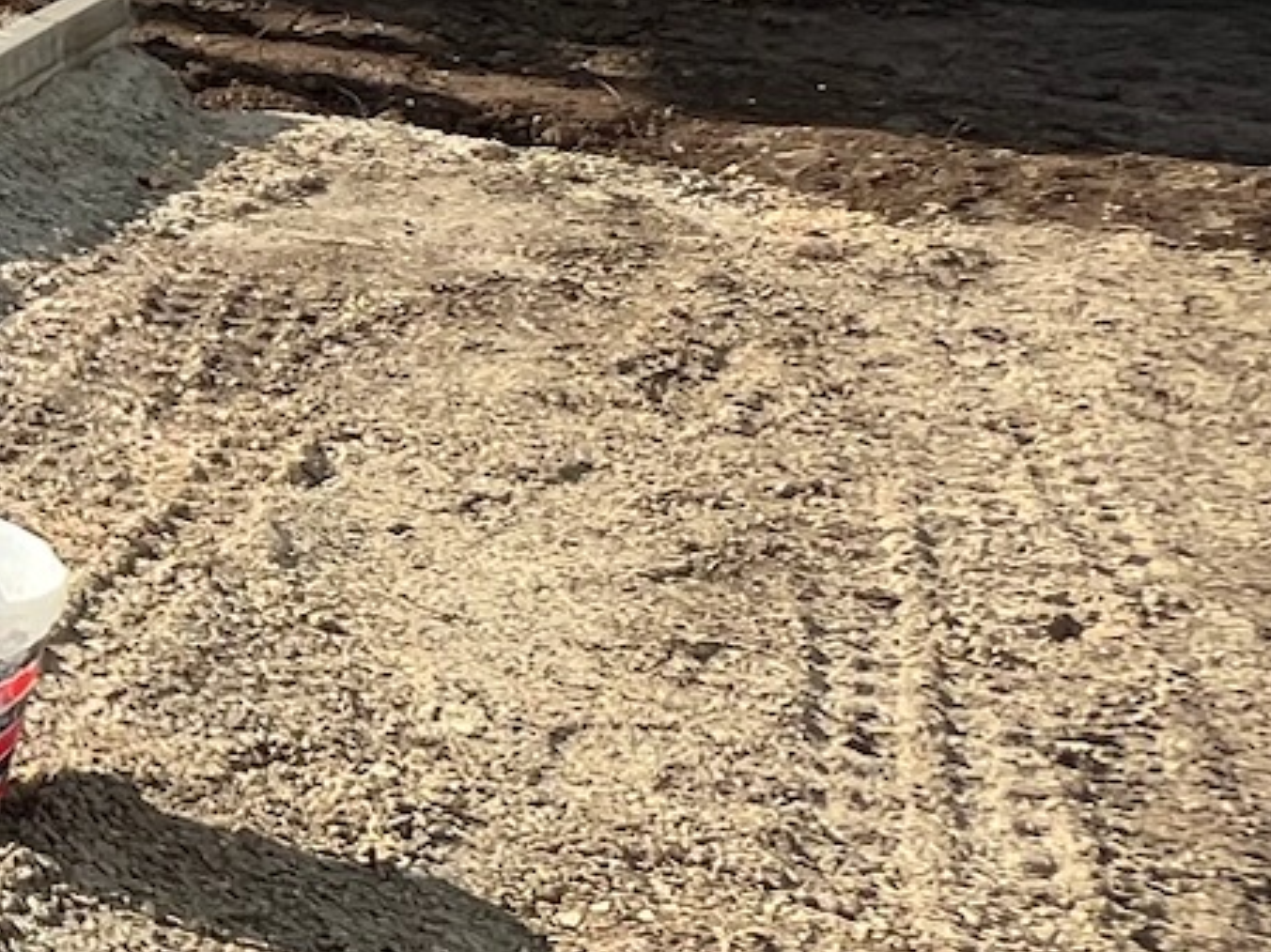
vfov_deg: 24.5
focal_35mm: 59
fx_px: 2166
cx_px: -1130
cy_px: 211
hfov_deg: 20.4
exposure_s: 1/867
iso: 32
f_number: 1.8
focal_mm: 1.57
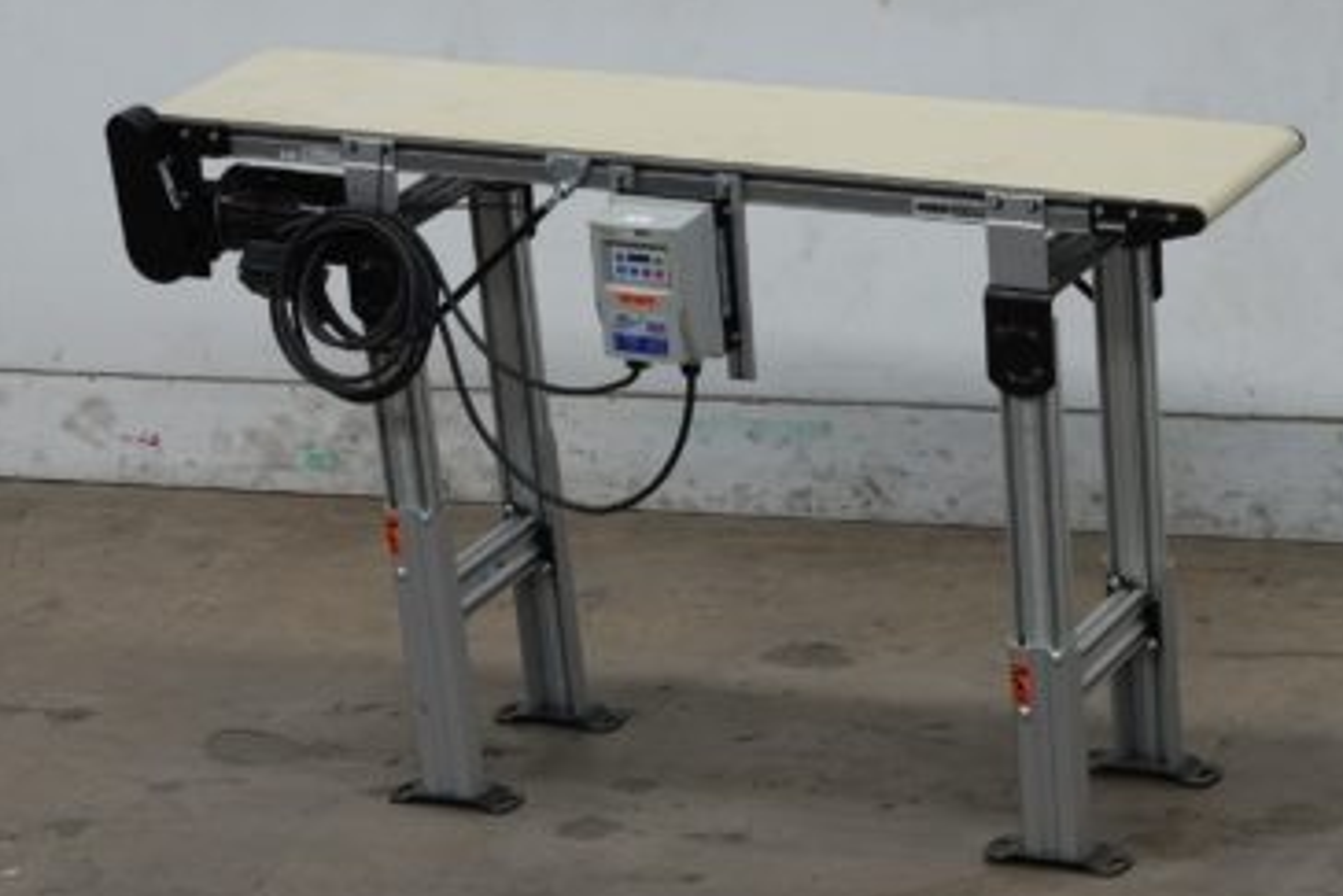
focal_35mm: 140
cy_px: 356
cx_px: 672
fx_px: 5225
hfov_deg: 14.6
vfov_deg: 9.8
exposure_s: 1/125
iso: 640
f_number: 4
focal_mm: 37.41
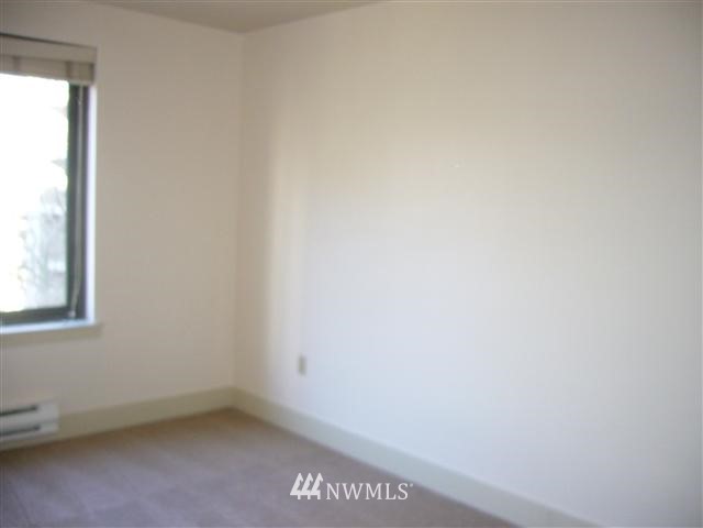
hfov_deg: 52.6
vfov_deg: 40.7
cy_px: 264
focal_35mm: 35
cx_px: 352
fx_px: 711
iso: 160
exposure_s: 1/30
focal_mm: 5.8
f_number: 2.8
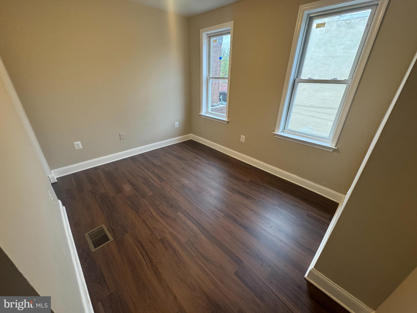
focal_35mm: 14
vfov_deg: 85.7
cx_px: 208
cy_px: 156
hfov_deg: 102.1
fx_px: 169
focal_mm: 2.22
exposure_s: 1/60
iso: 200
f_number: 2.2
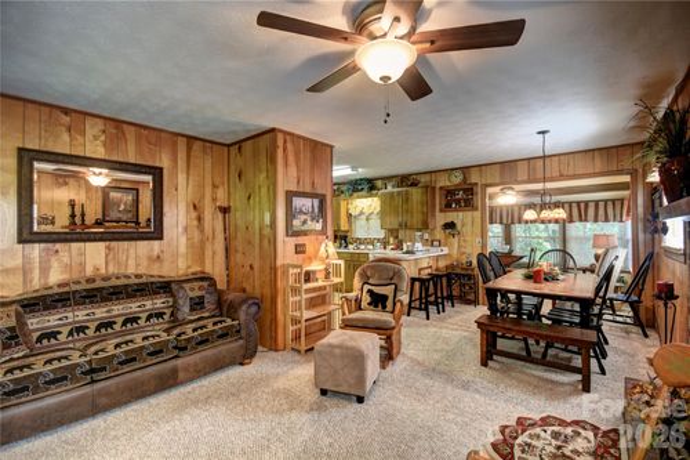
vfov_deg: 77.3
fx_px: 287
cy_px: 230
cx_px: 345
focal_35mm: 15
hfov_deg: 100.4
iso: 200
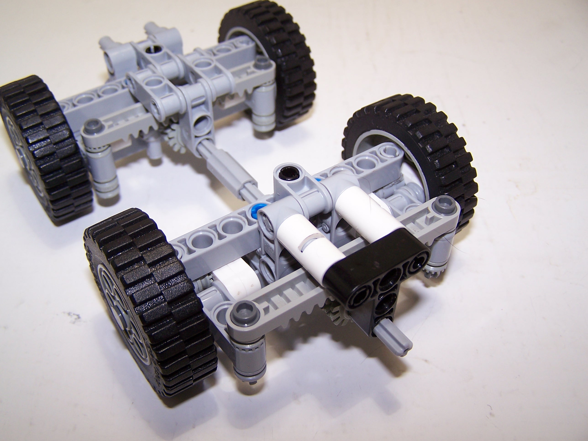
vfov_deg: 37.7
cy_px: 220
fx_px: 645
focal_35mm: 38
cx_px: 294
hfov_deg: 49.0
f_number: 2.8
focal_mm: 6.3
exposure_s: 1/60
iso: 80
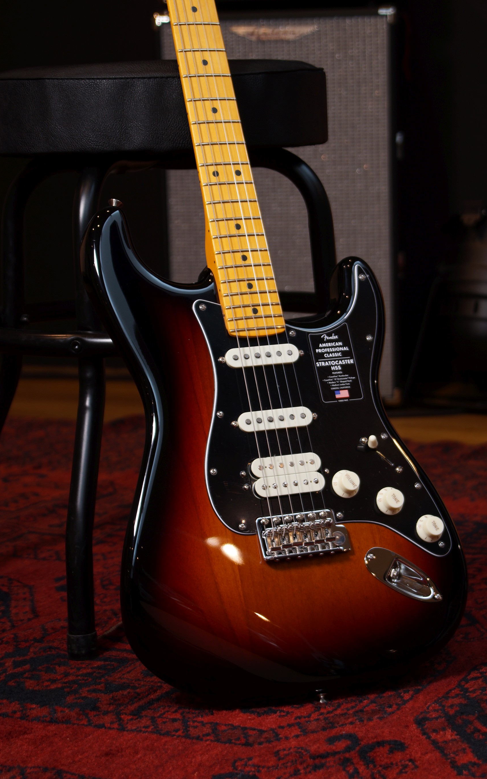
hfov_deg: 15.5
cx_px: 260
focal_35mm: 85
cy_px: 391
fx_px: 1795
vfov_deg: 24.5
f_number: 5
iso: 100
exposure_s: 1/20
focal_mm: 55
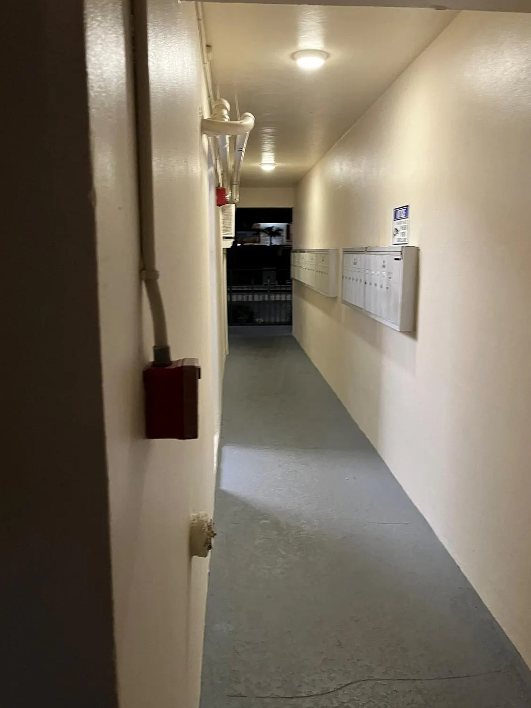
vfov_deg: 65.3
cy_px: 349
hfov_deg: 51.3
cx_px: 271
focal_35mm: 27
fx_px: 552
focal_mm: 5.1
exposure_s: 1/60
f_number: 1.6
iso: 400
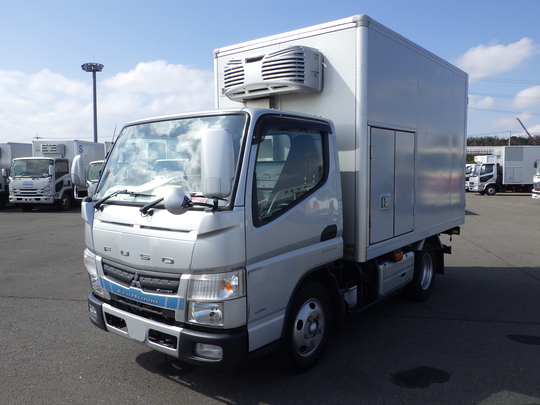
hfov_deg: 63.4
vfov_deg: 49.7
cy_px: 202
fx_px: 437
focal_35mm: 28
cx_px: 270
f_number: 4.2
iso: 125
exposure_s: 1/1000
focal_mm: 5
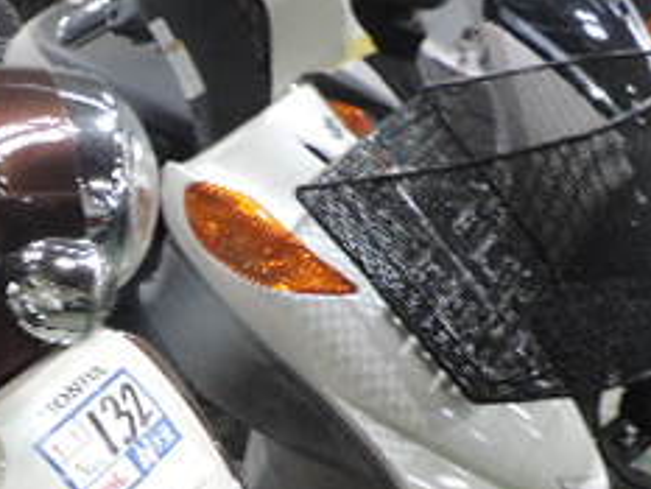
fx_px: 1242
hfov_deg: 27.3
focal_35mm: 66
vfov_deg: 20.5
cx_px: -39
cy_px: 620
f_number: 3
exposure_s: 1/25
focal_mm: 4.3
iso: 400
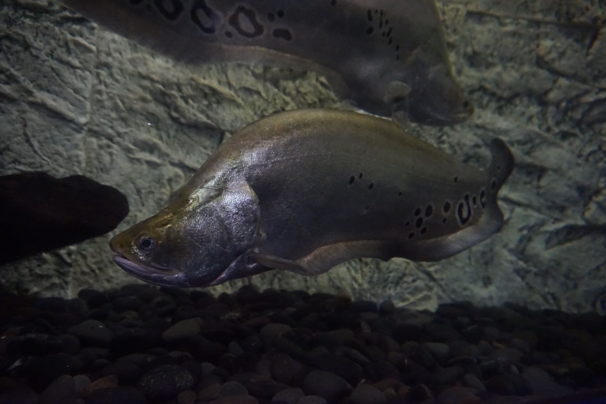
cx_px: 303
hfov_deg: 73.7
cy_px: 202
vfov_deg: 53.1
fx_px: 404
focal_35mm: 24
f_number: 3.5
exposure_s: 1/60
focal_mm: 16
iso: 6400
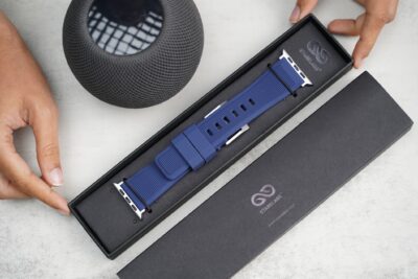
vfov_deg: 18.2
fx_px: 871
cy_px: 140
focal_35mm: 75
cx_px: 209
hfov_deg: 27.0
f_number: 4
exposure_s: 1/160
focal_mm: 75
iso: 2500
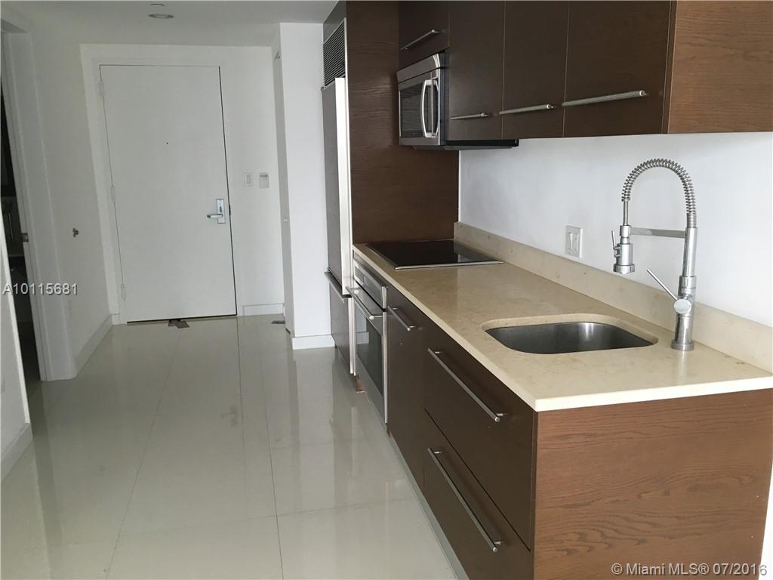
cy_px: 290
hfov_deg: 61.7
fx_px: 648
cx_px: 386
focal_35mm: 29
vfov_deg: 48.2
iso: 64
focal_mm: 4.15
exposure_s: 1/30
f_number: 2.2
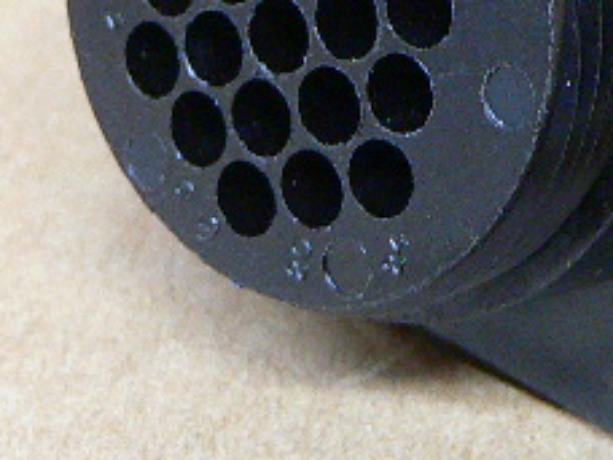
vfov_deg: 8.6
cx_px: 479
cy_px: -32
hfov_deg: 11.5
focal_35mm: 171
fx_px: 3028
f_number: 2.8
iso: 200
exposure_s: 1/6
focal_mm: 8
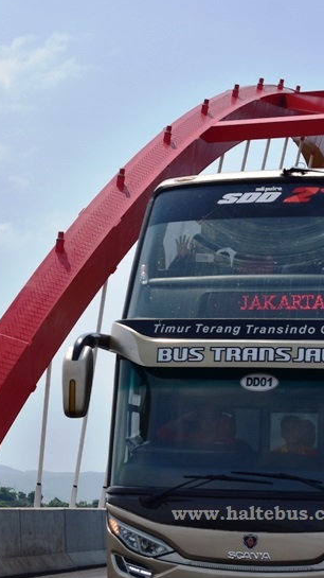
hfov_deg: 12.0
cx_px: 159
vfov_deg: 21.1
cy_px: 341
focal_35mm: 101
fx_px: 1544
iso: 100
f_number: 8
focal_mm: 35
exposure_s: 1/640
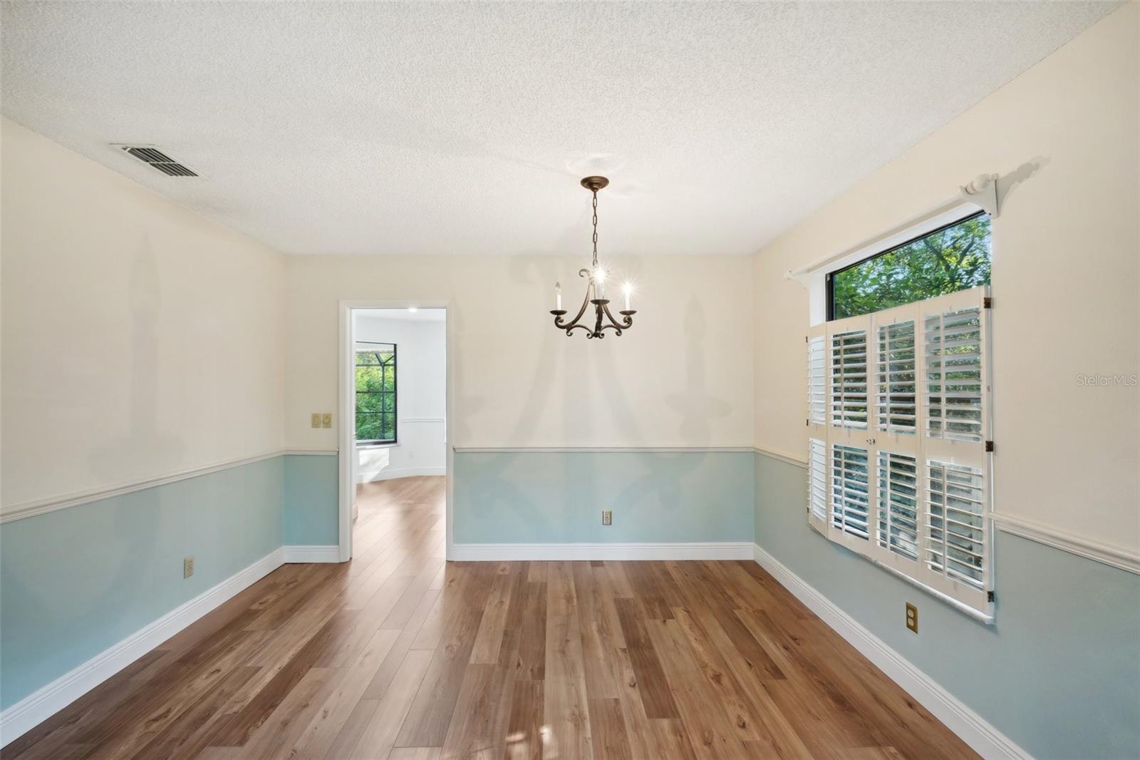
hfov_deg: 96.7
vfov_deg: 73.7
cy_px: 380
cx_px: 570
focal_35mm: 16
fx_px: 507
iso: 800
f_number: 8
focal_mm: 16
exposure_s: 1/25
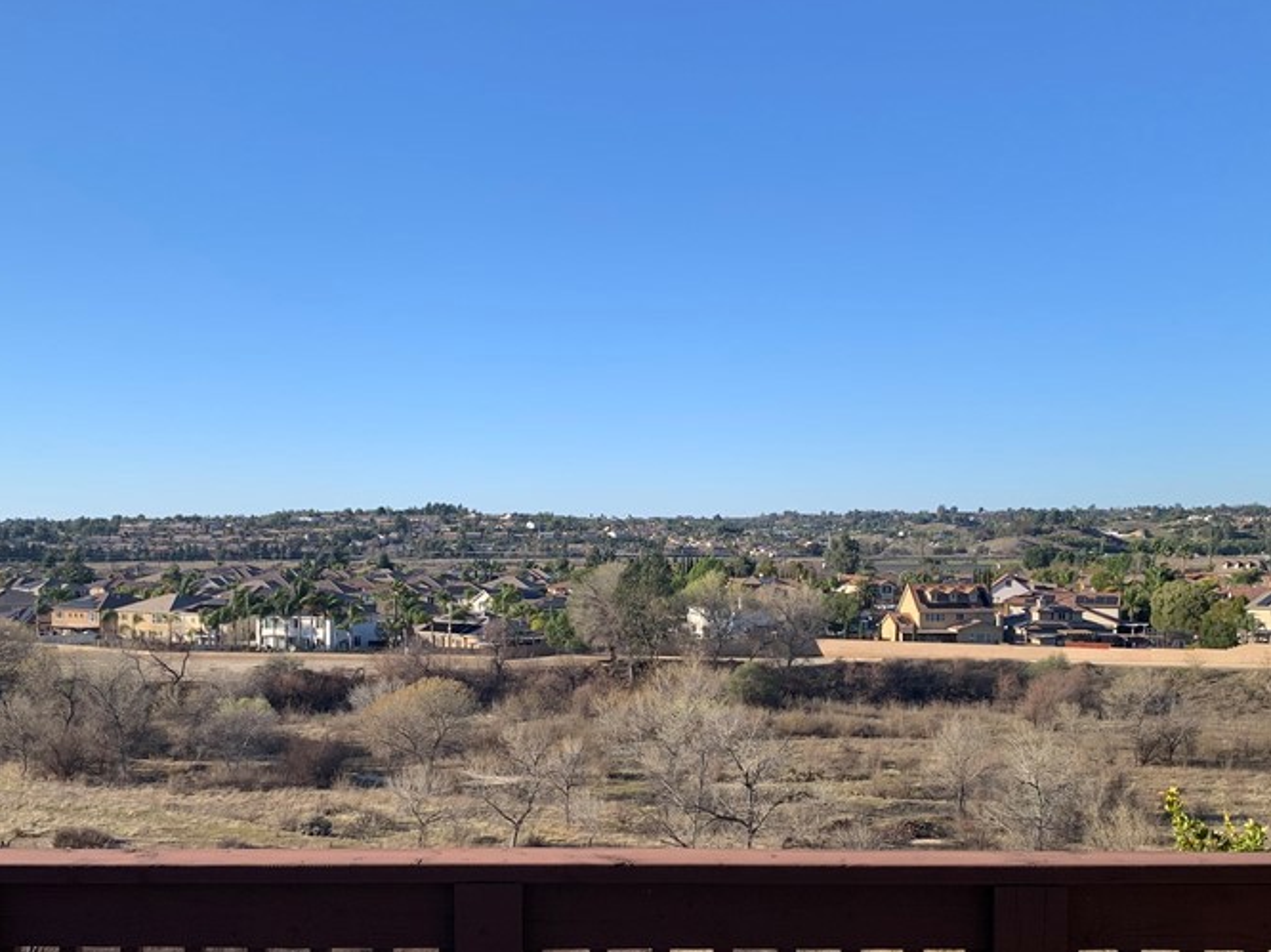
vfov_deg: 35.8
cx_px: 576
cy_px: 569
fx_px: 1468
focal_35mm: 40
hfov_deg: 46.8
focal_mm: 4.25
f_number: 1.8
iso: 25
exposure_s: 1/1779
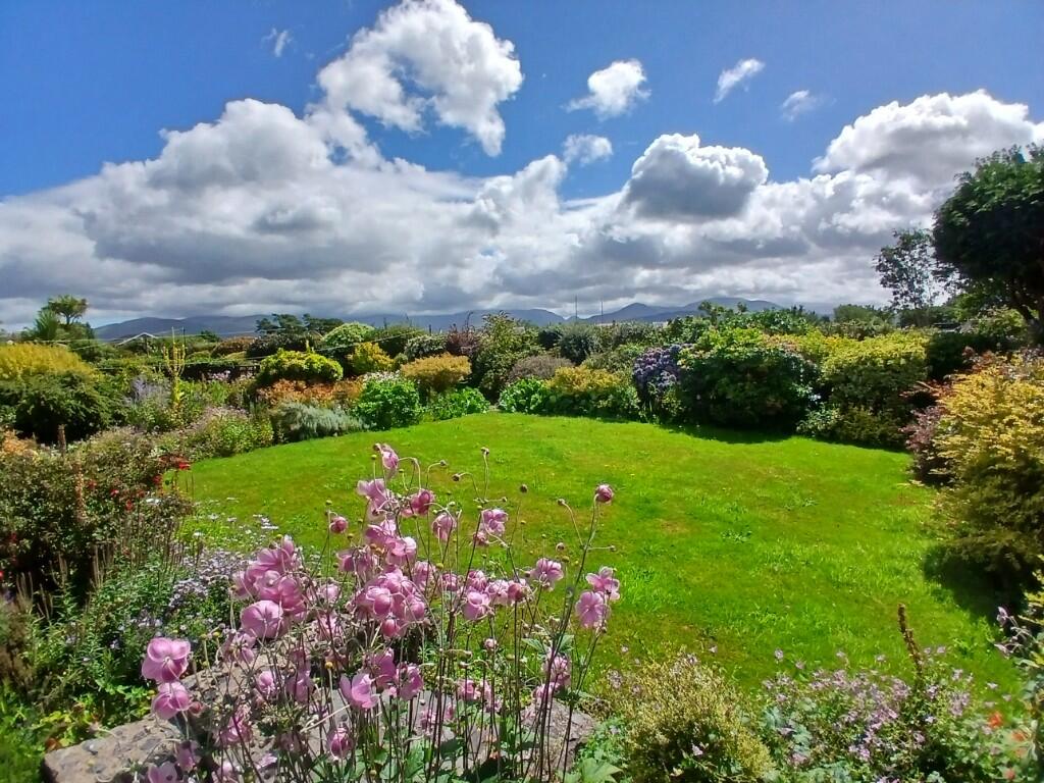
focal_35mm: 17
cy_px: 392
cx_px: 522
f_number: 2.2
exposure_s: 1/2494
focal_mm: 1.4
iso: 50
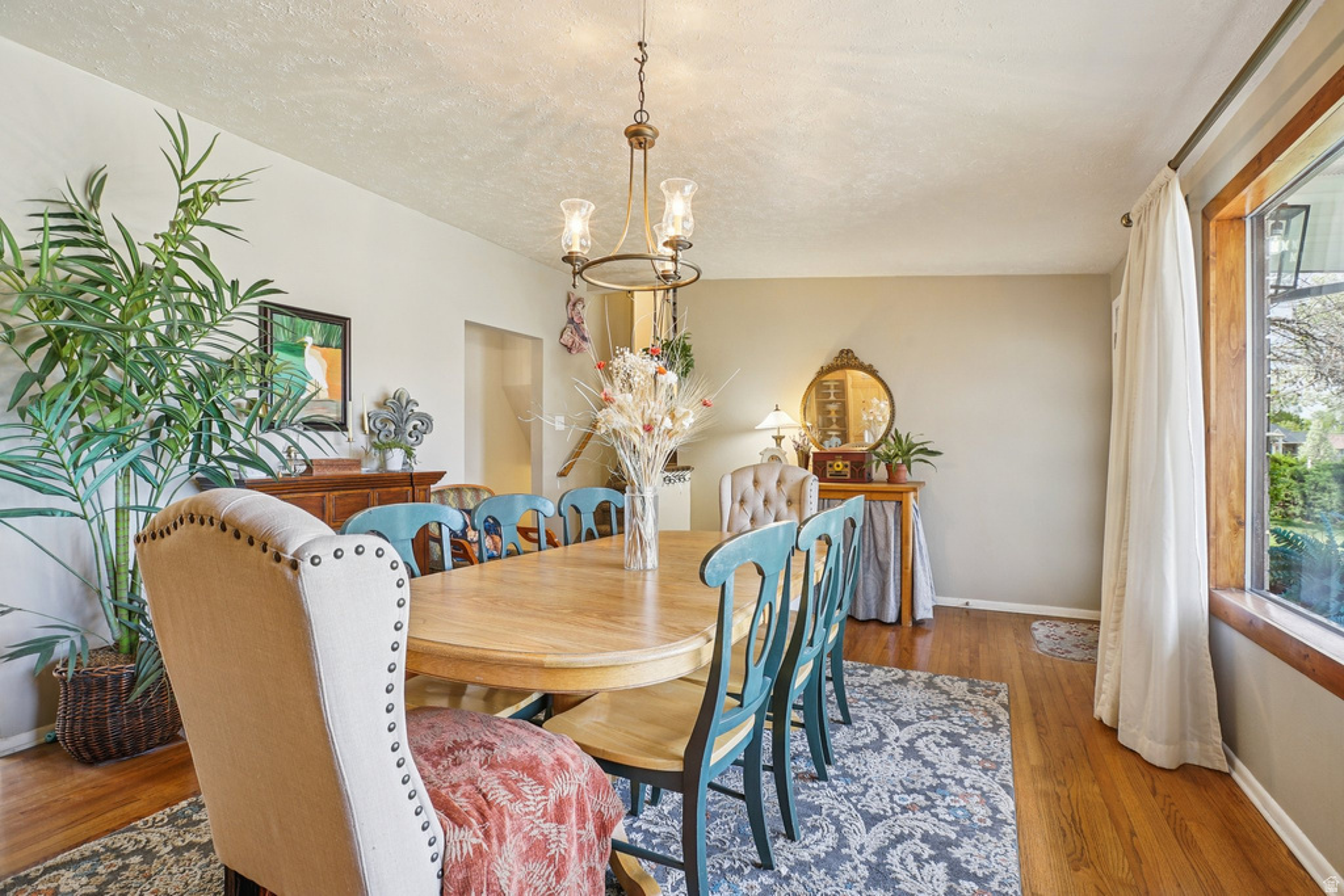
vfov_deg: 73.8
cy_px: 448
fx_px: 597
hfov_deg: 96.7
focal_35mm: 16
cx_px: 672
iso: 100
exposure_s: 1/4
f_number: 8
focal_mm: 16
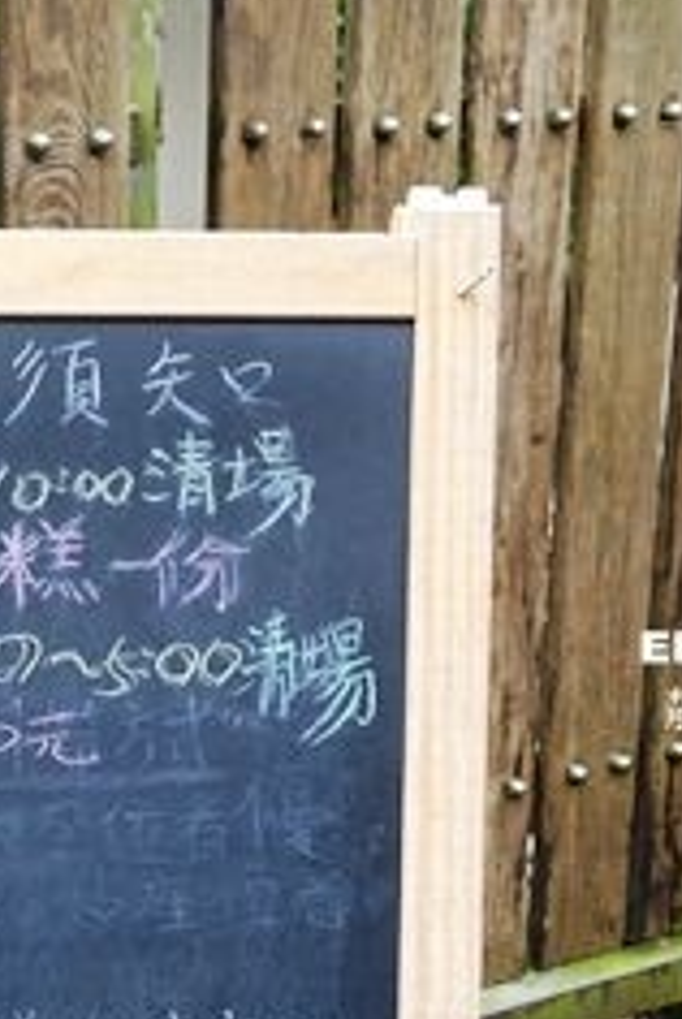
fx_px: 2182
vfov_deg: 26.0
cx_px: -216
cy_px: 762
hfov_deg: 16.7
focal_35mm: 77
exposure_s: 1/80
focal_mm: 10.33
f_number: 2.8
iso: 125
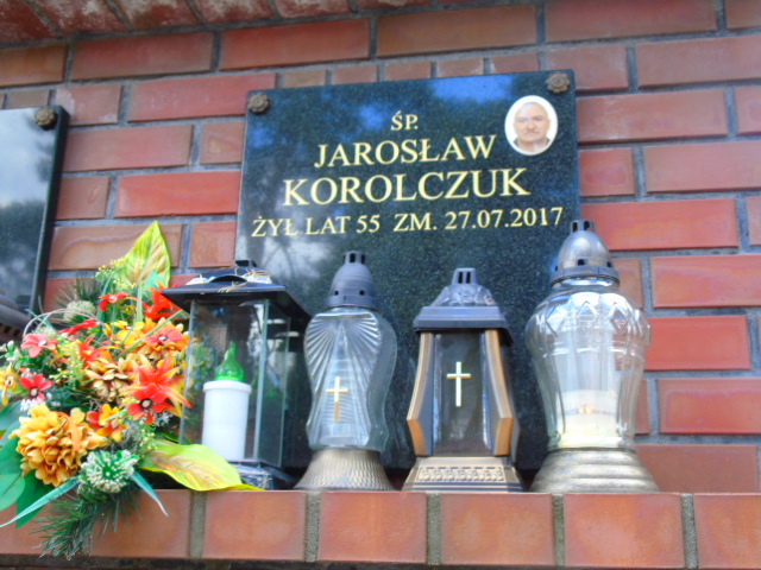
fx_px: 879
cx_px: 380
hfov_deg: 46.8
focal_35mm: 40
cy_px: 285
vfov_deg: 36.0
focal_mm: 7.1
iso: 80
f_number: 3.9
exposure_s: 1/40
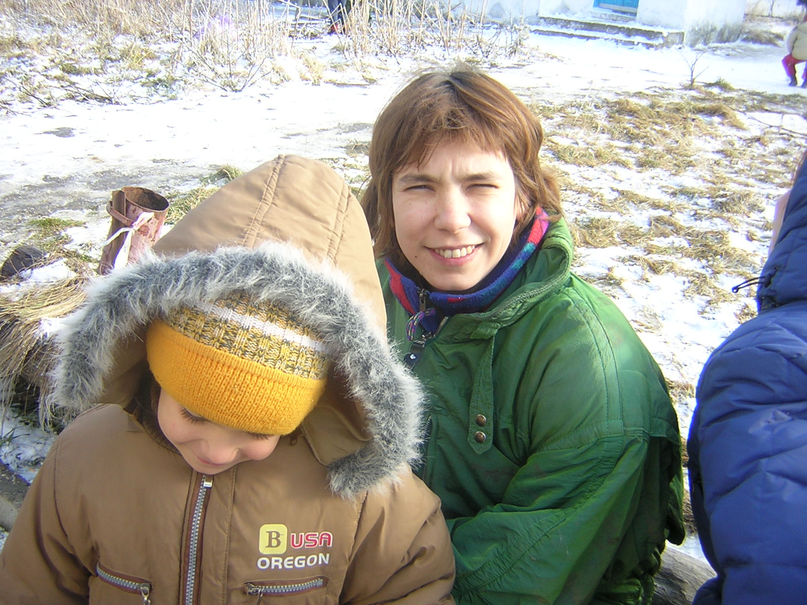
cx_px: 404
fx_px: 839
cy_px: 302
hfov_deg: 51.4
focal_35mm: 36
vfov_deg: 39.7
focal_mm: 4.7
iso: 100
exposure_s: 1/165
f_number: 2.6
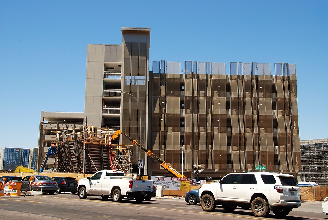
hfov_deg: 44.9
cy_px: 110
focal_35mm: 44
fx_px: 397
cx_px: 164
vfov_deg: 31.0
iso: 140
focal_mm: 29
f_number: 10
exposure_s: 1/250
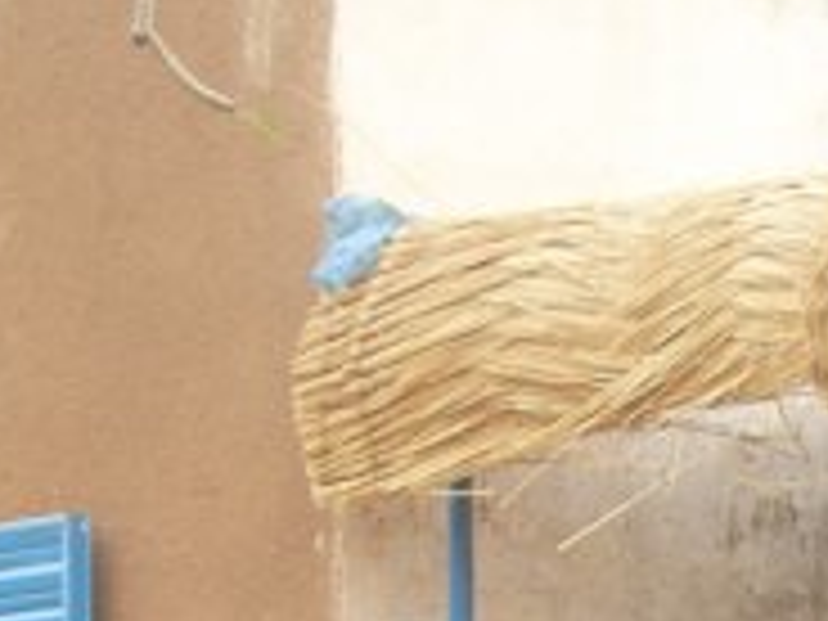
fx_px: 3157
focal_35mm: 132
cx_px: 1098
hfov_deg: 14.3
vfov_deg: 11.1
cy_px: 702
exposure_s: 1/250
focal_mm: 6.2
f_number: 2.7
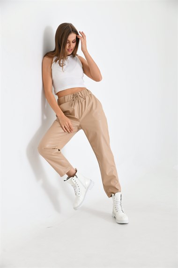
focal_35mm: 55
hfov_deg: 24.6
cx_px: 89
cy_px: 134
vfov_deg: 36.2
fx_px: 408
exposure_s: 1/125
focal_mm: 55
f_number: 5.6
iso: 100
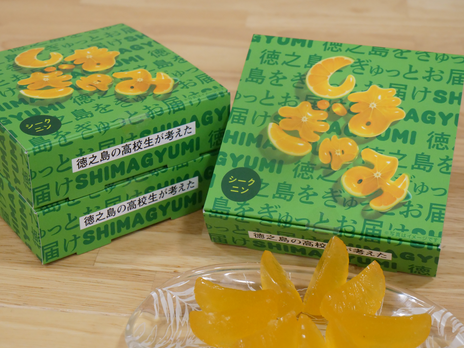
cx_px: 205
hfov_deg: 28.1
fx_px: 925
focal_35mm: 69
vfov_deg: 21.3
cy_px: 196
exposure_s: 1/125
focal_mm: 30
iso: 2500
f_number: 6.3
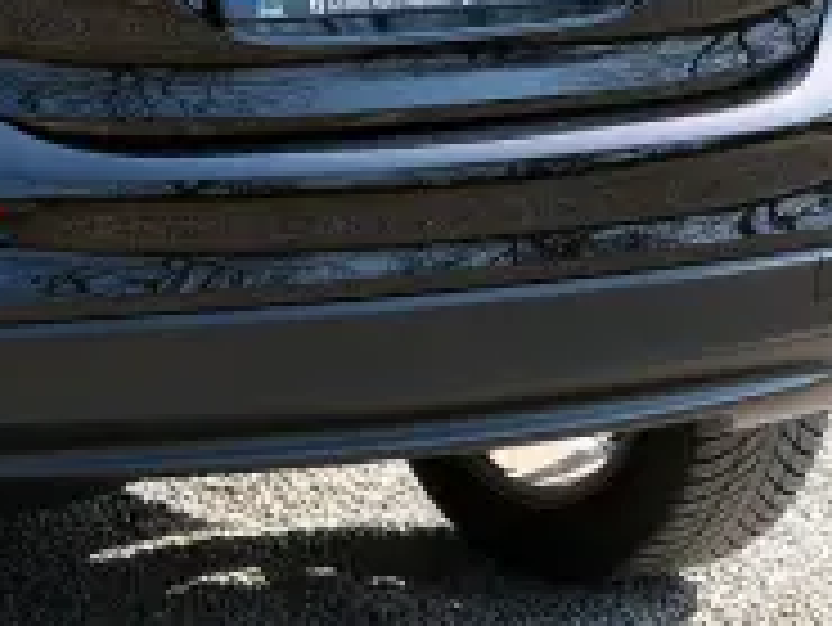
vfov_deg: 6.5
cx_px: -270
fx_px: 5508
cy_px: -68
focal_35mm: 229
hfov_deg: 8.5
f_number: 5.6
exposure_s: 1/220
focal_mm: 46.3
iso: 320
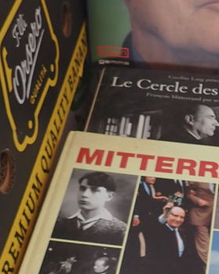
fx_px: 567
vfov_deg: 26.7
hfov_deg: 21.1
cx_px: 219
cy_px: 212
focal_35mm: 70
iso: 200
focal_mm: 4.5
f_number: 2
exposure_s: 1/40
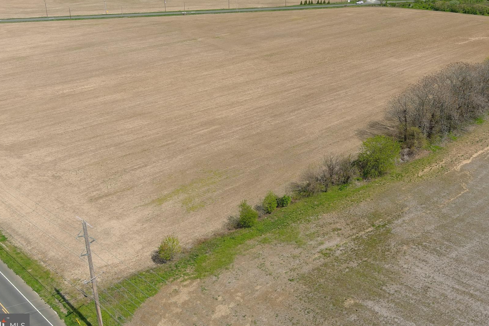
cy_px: 128
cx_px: 274
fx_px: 503
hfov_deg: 51.8
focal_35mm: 37
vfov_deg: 35.8
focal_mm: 10.57
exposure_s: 1/1600
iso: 100
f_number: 2.8
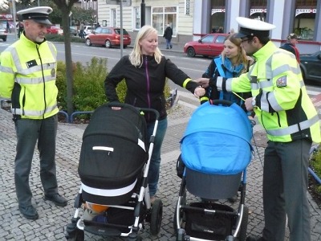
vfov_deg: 39.7
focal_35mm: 36
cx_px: 160
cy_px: 120
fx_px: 334
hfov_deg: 51.4
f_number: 2.8
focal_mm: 6
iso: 500
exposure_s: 1/125
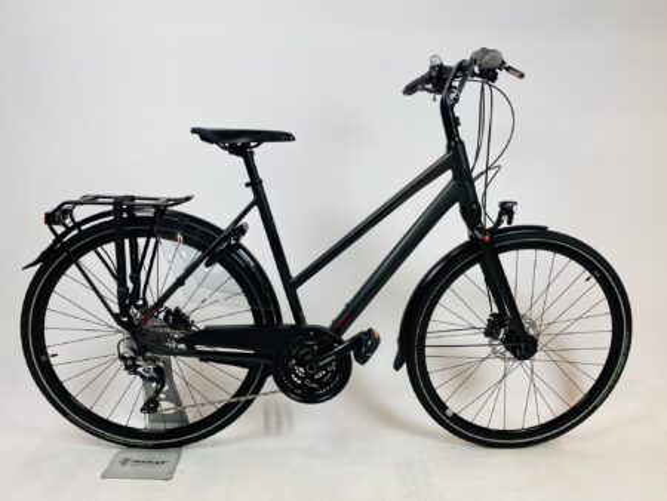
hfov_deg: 67.3
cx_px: 334
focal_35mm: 26
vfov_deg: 53.1
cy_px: 250
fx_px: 501
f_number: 1.8
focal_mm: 4.25
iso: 80
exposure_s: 1/100
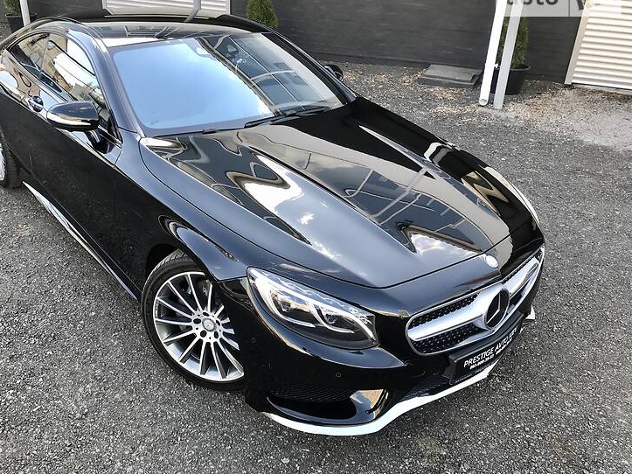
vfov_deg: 45.4
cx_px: 285
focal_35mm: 31
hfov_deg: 58.2
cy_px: 231
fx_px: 566
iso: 20
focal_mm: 4
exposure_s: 1/138
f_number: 1.8
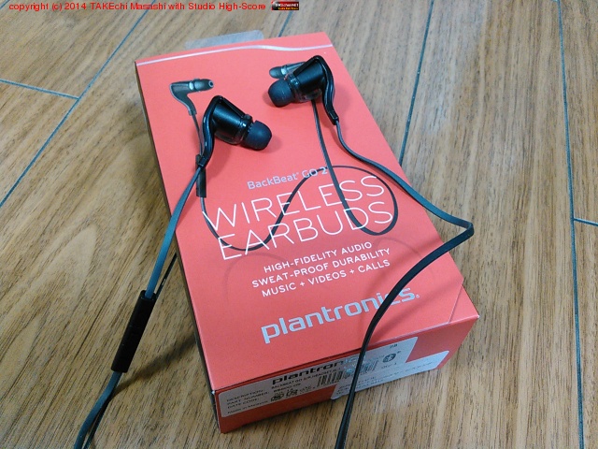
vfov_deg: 46.8
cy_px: 224
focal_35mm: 30
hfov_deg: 60.0
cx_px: 299
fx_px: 518
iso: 640
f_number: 2.4
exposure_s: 1/16.7
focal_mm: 4
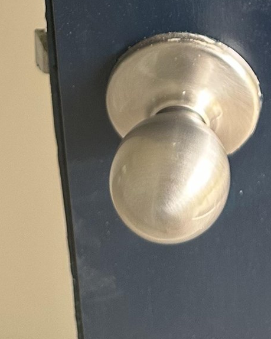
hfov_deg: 16.2
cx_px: 233
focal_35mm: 94
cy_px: -234
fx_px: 943
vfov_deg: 17.3
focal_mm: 6.86
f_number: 1.78
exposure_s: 1/121
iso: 200
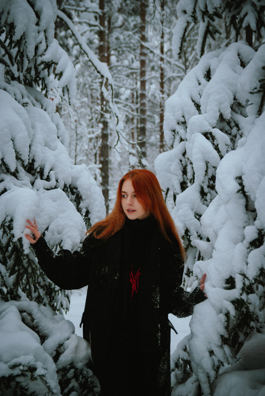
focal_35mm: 60
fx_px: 661
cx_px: 132
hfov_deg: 22.7
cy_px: 198
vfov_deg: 33.4
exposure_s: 1/400
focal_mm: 40
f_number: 2.8
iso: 200
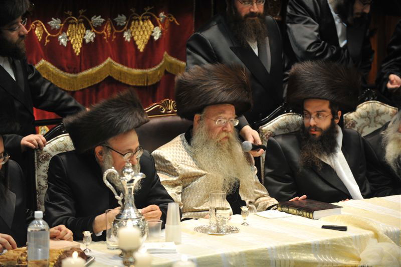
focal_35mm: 200
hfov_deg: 10.3
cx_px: 200
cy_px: 134
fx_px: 2226
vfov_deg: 6.9
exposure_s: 1/250
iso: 1600
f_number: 2.8
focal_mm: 200
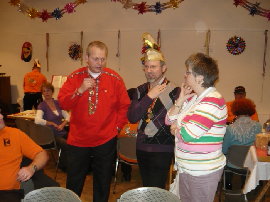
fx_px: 257
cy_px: 101
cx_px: 135
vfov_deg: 42.9
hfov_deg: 55.4
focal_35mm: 33
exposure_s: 1/30
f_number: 2.8
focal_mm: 5.5
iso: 250
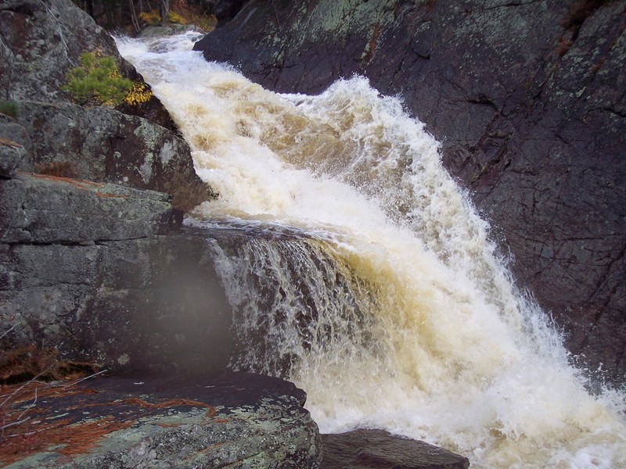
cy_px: 234
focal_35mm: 39
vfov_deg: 36.8
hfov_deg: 47.9
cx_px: 313
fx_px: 705
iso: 100
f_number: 3.4
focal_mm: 8
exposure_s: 1/250
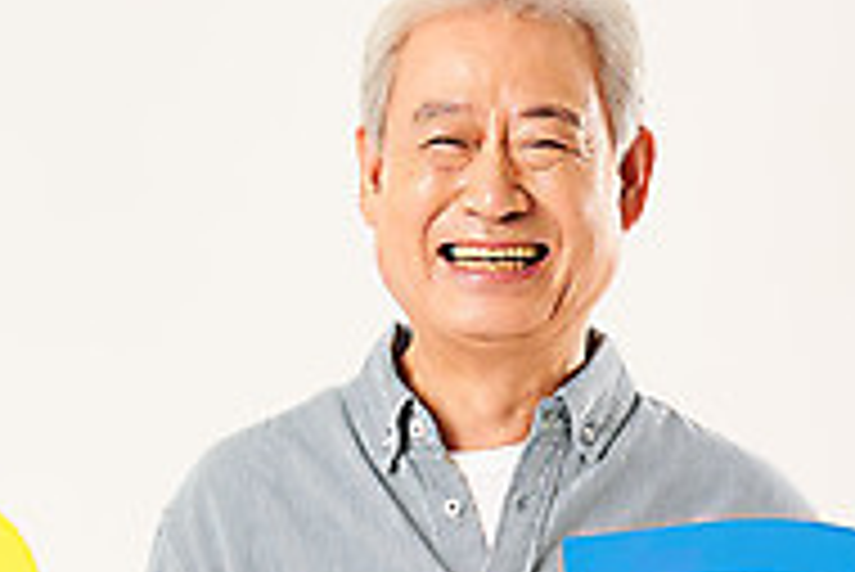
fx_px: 8699
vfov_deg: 3.8
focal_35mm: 366
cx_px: 70
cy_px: 608
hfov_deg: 5.6
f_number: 8
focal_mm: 116
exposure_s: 1/125
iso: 100
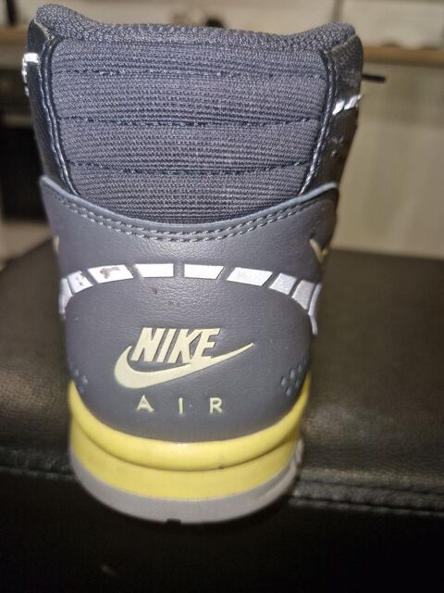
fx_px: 393
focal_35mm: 23
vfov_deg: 73.9
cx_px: 222
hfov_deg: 58.9
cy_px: 296
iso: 129
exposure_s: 1/50
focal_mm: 5.4
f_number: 1.8
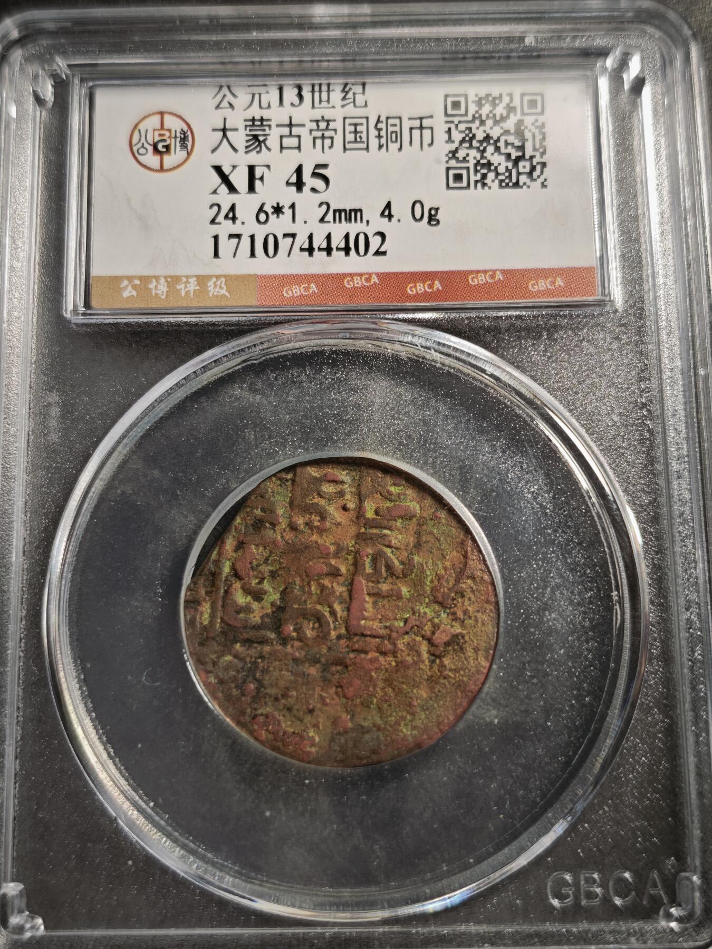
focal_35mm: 48
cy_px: 474
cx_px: 356
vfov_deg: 39.7
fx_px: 1316
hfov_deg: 30.3
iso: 80
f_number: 1.63
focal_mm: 5.85
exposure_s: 1/100
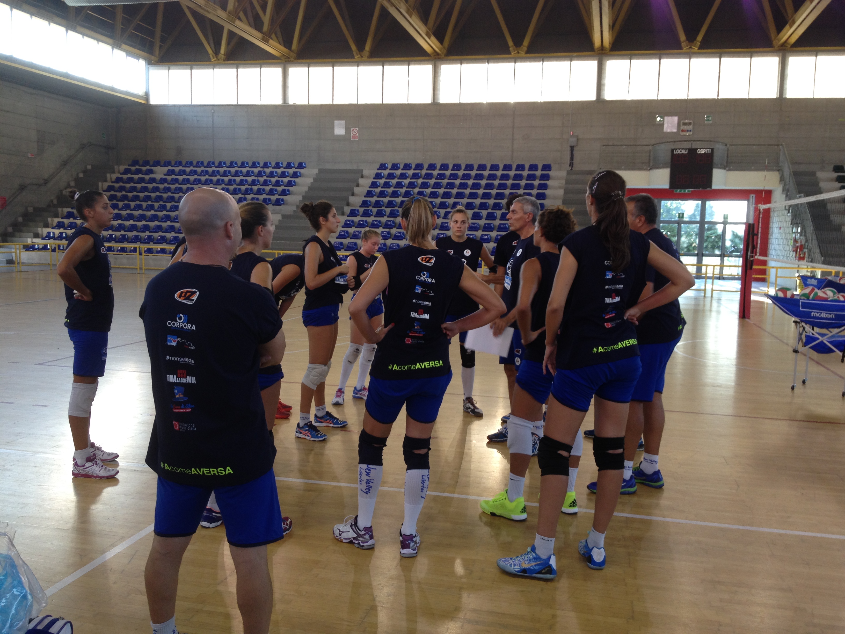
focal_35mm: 35
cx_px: 422
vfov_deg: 40.7
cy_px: 317
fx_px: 854
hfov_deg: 52.6
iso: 50
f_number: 2.4
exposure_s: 1/30
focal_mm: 4.28
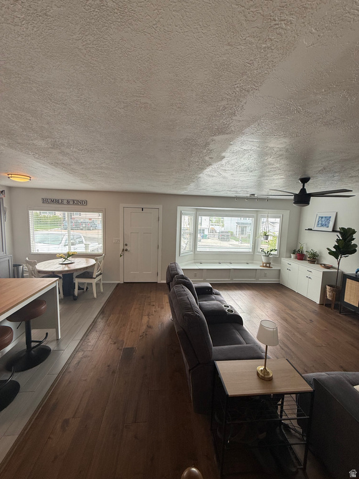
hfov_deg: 85.7
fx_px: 194
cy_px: 240
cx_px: 180
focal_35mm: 14
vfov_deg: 102.1
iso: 64
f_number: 2.2
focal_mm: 2.22
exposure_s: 1/122
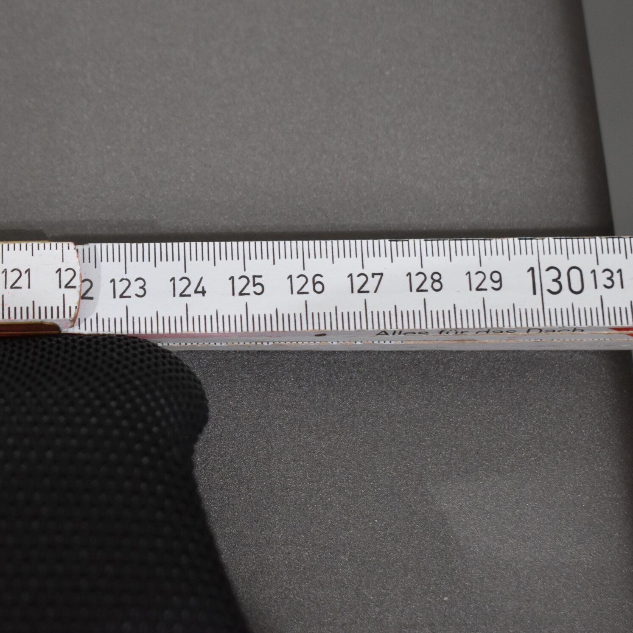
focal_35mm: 105
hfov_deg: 16.5
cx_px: 180
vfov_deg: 16.6
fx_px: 2172
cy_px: 298
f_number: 5.3
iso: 800
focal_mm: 48
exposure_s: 1/125
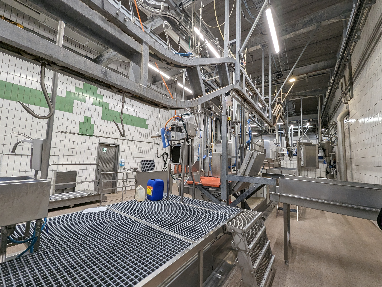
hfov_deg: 106.1
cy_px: 144
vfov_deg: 90.1
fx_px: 144
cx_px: 191
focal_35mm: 13
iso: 203
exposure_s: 1/97.2
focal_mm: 1.95
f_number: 2.2
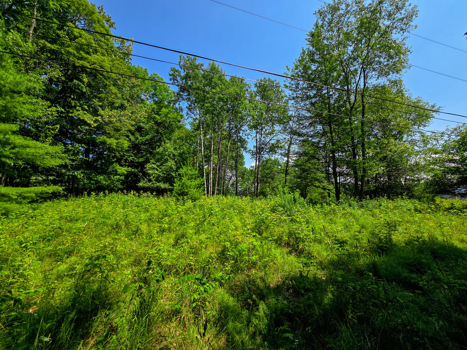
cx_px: 234
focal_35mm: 13
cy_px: 175
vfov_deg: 89.9
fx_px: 175
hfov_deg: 106.2
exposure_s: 1/1250
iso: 50
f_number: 2.2
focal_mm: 2.2
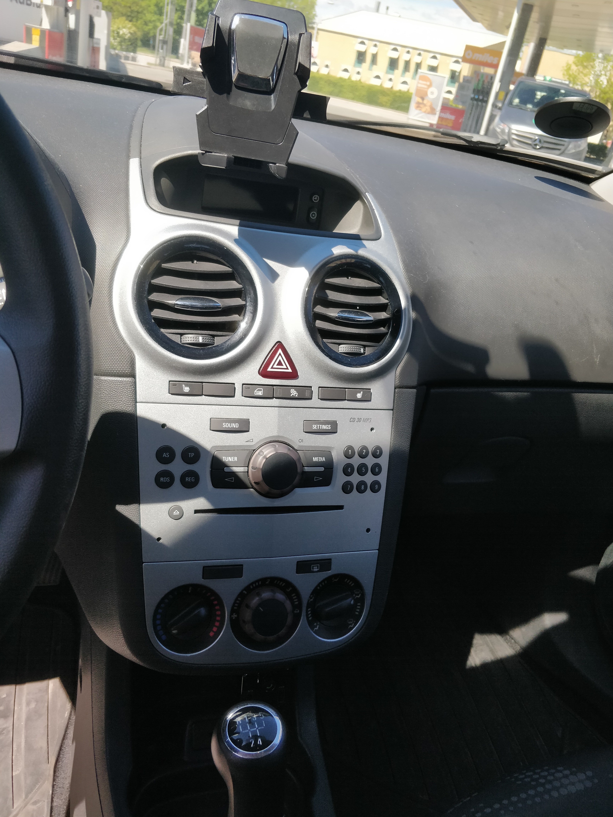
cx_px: 306
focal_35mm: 24
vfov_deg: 71.6
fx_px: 567
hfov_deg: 56.8
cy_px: 408
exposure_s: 1/860
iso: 320
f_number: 1.7
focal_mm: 4.1
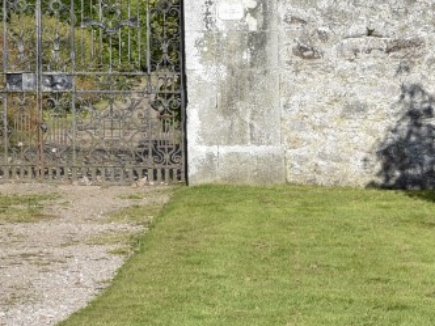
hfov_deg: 8.1
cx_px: -288
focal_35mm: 239
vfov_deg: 6.1
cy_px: -200
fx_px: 3003
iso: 200
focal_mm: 34
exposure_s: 1/400
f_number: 10
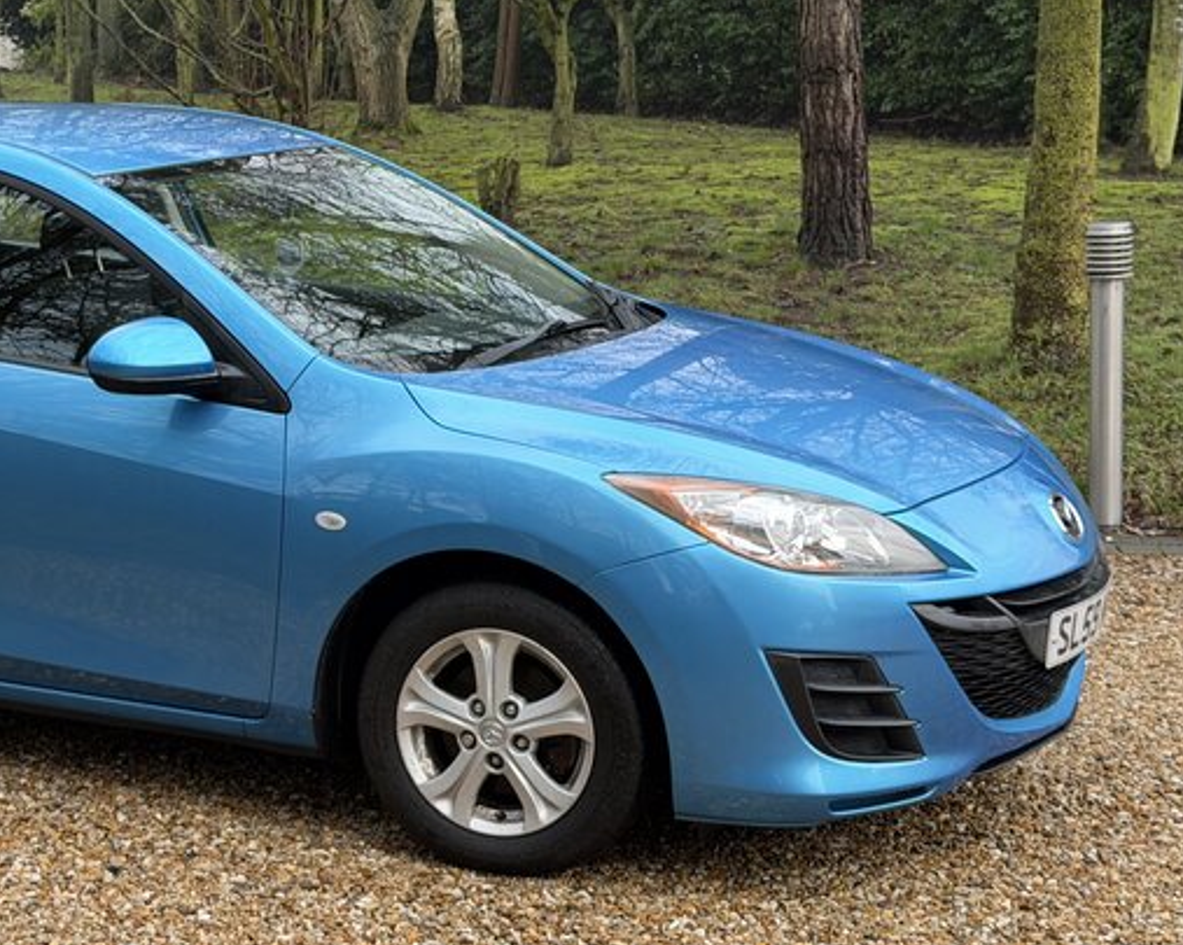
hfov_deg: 25.4
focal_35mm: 74
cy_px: 560
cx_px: 259
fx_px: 2589
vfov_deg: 20.7
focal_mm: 6.76
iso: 64
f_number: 1.78
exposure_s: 1/191
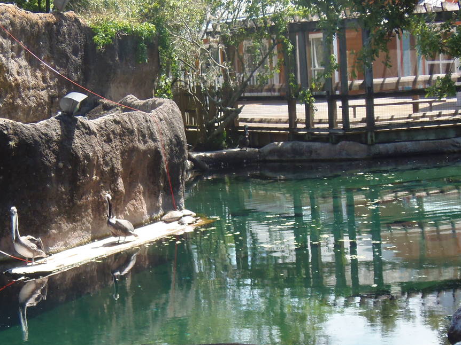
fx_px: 1212
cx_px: 201
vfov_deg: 16.2
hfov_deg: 21.5
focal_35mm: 91
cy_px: 250
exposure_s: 1/200
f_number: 3.8
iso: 64
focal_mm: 9.1
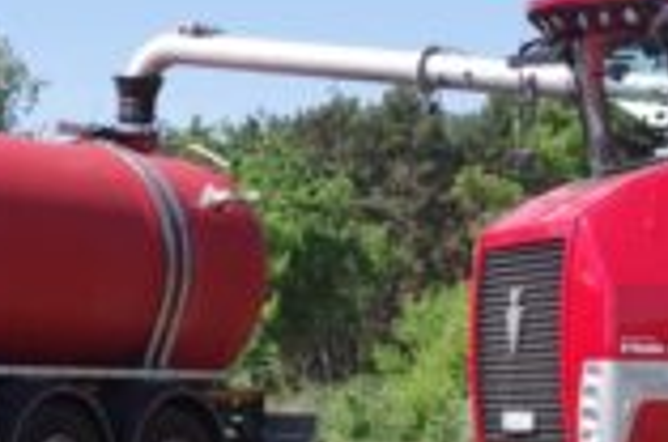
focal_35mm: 153
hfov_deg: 13.3
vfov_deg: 8.9
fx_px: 2833
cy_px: 176
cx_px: 51
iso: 100
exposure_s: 1/200
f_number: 7.1
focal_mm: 32
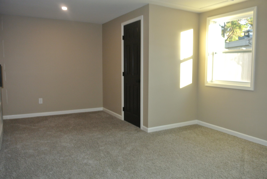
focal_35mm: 29
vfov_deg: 45.1
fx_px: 215
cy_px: 90
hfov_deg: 63.6
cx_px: 134
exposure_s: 1/60
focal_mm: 11
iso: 320
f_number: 3.5
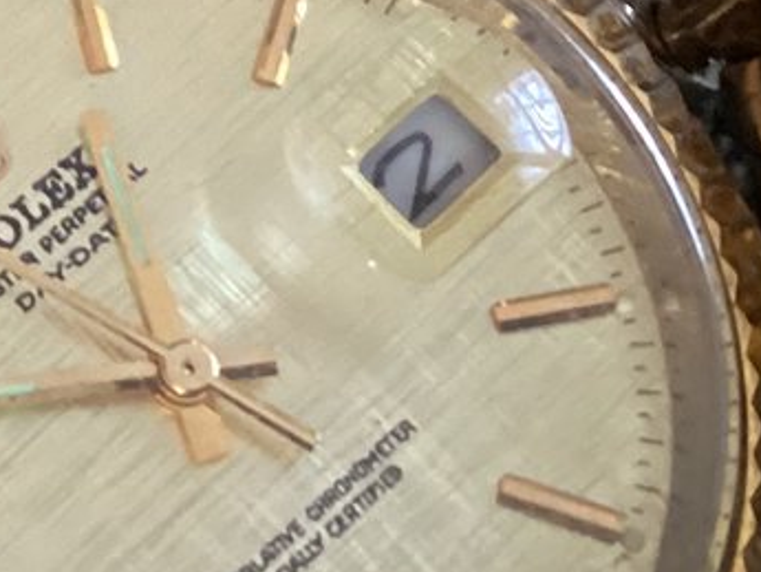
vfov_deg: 10.6
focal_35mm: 136
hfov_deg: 13.7
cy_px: -204
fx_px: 2991
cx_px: -334
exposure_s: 1/50
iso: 320
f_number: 2.4
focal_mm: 3.3
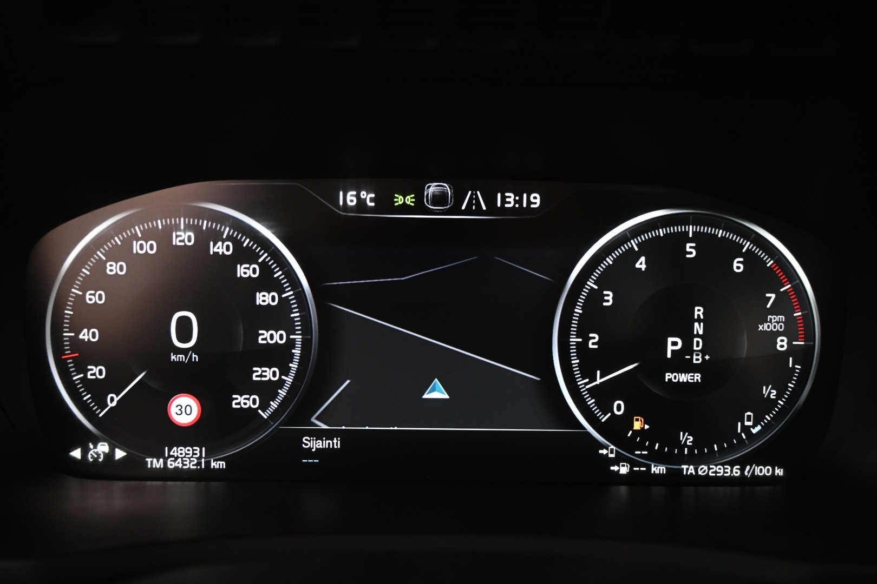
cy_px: 292
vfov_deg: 40.8
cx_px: 438
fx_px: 786
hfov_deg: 58.3
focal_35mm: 32
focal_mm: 21.5
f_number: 4
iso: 1600
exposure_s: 1/30
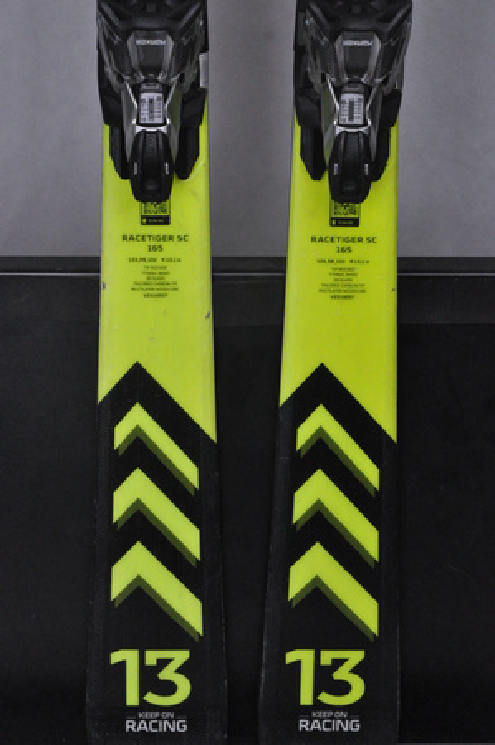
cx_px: 248
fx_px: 2481
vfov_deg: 17.1
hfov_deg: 11.4
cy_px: 372
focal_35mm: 120
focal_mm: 80
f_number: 9.5
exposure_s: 1/125
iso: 3200
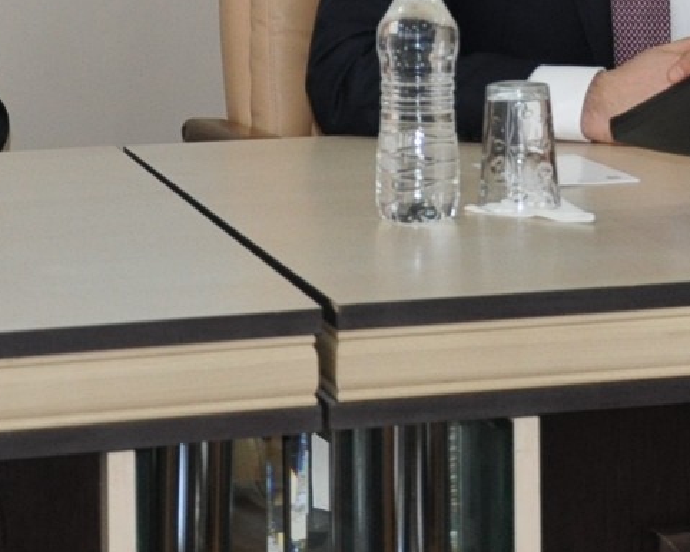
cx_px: 585
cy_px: -438
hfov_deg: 11.0
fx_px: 3575
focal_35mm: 175
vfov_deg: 8.5
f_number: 4
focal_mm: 28
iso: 800
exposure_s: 1/100
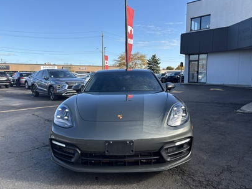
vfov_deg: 51.4
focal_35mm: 27
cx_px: 125
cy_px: 94
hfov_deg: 65.3
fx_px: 197
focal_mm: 5.96
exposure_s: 1/1799
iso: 50
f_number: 1.6
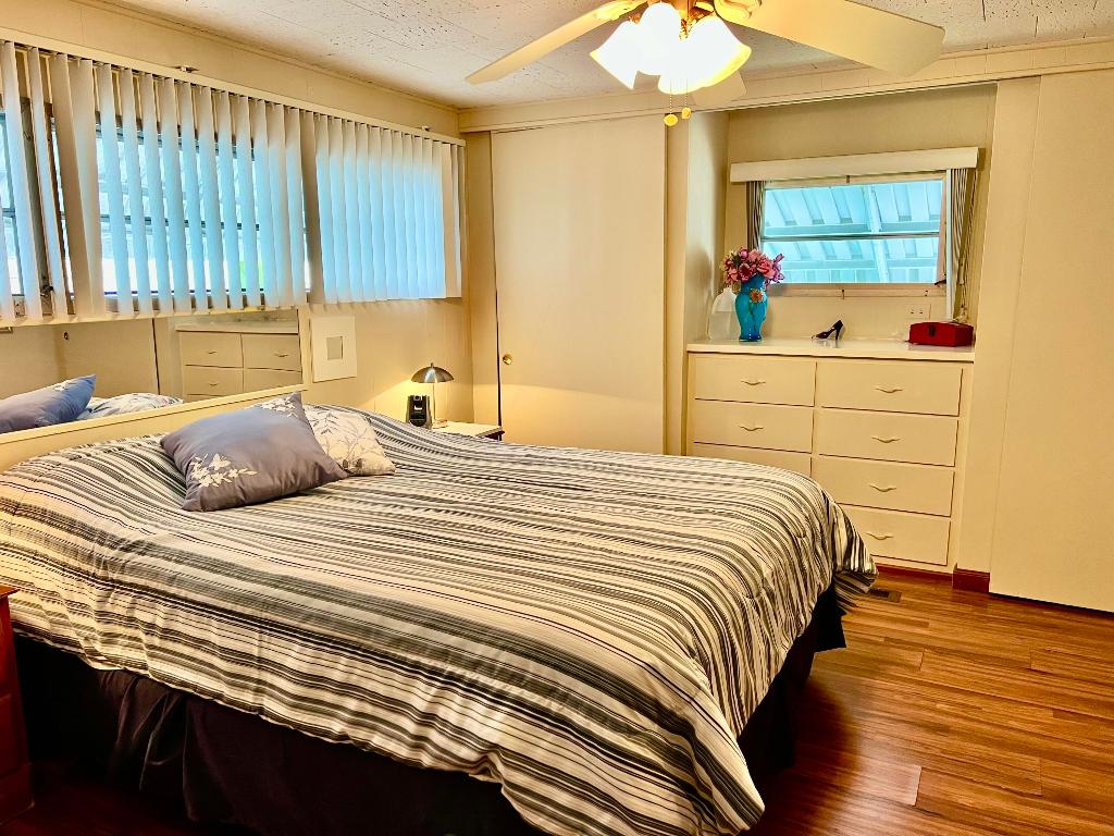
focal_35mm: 26
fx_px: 837
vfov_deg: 53.1
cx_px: 557
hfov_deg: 67.3
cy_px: 418
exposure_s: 1/60
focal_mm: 5.7
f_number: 1.5
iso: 125
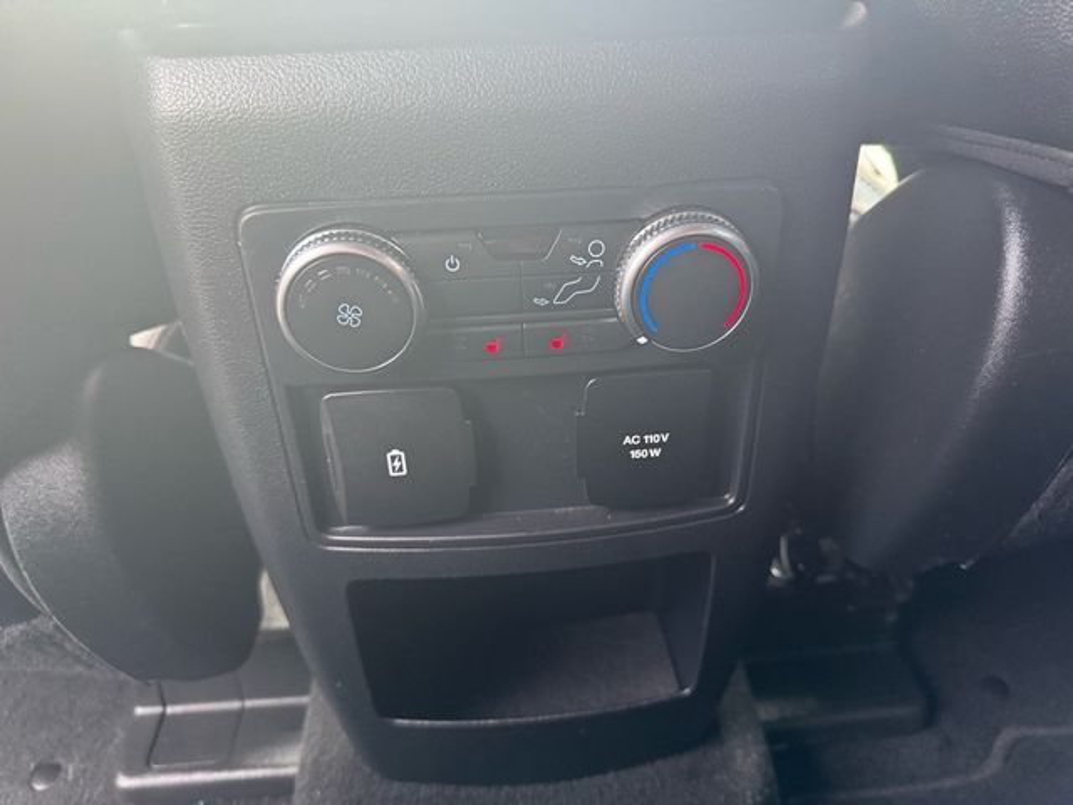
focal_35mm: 24
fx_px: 744
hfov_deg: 71.6
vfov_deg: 56.8
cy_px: 402
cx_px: 536
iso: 400
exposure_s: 1/60
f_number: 1.78
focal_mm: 6.76
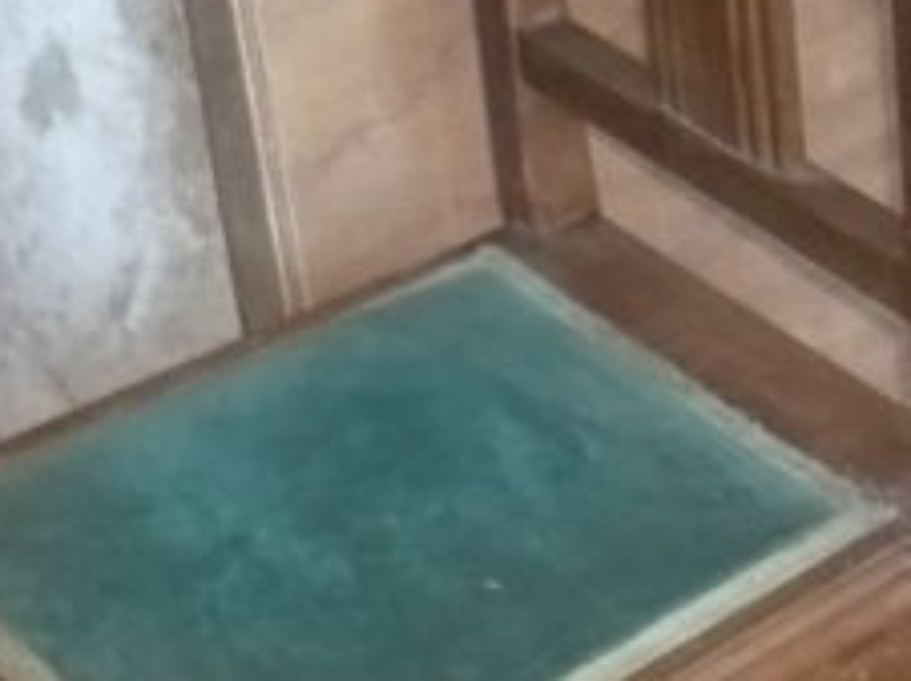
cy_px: 681
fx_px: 4075
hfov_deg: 12.5
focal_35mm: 155
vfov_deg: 9.5
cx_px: 992
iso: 250
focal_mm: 5.8
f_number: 2.8
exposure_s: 1/30
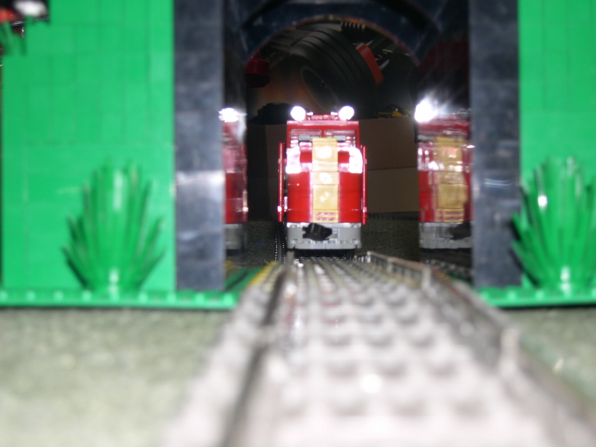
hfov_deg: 31.2
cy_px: 224
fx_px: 1067
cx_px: 298
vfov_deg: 23.7
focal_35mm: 62
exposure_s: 1/60
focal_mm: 13.2
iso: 100
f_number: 3.5
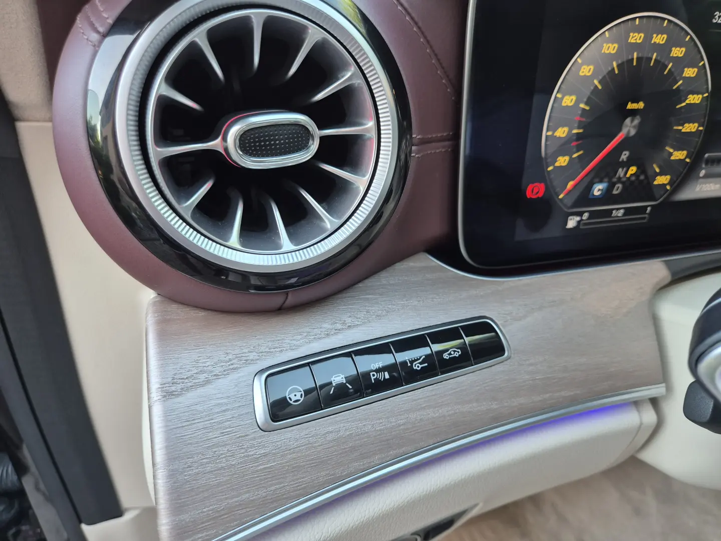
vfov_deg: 58.9
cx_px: 360
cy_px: 270
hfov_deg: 73.9
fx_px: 479
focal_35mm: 23
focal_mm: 5.4
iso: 200
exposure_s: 1/180
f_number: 1.8
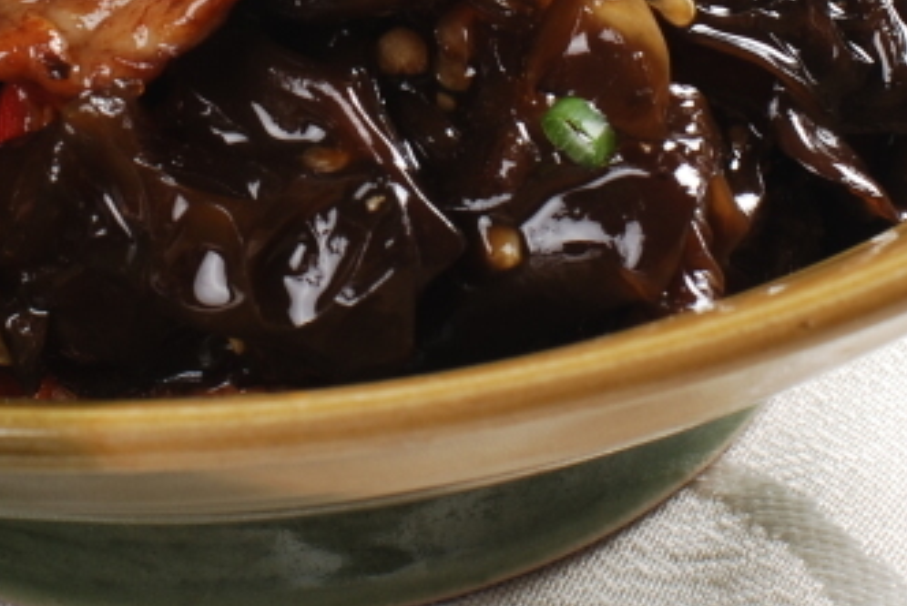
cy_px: -269
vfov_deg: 5.9
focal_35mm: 231
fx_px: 5825
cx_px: 167
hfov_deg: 8.9
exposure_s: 1/125
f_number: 11
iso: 100
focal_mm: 50
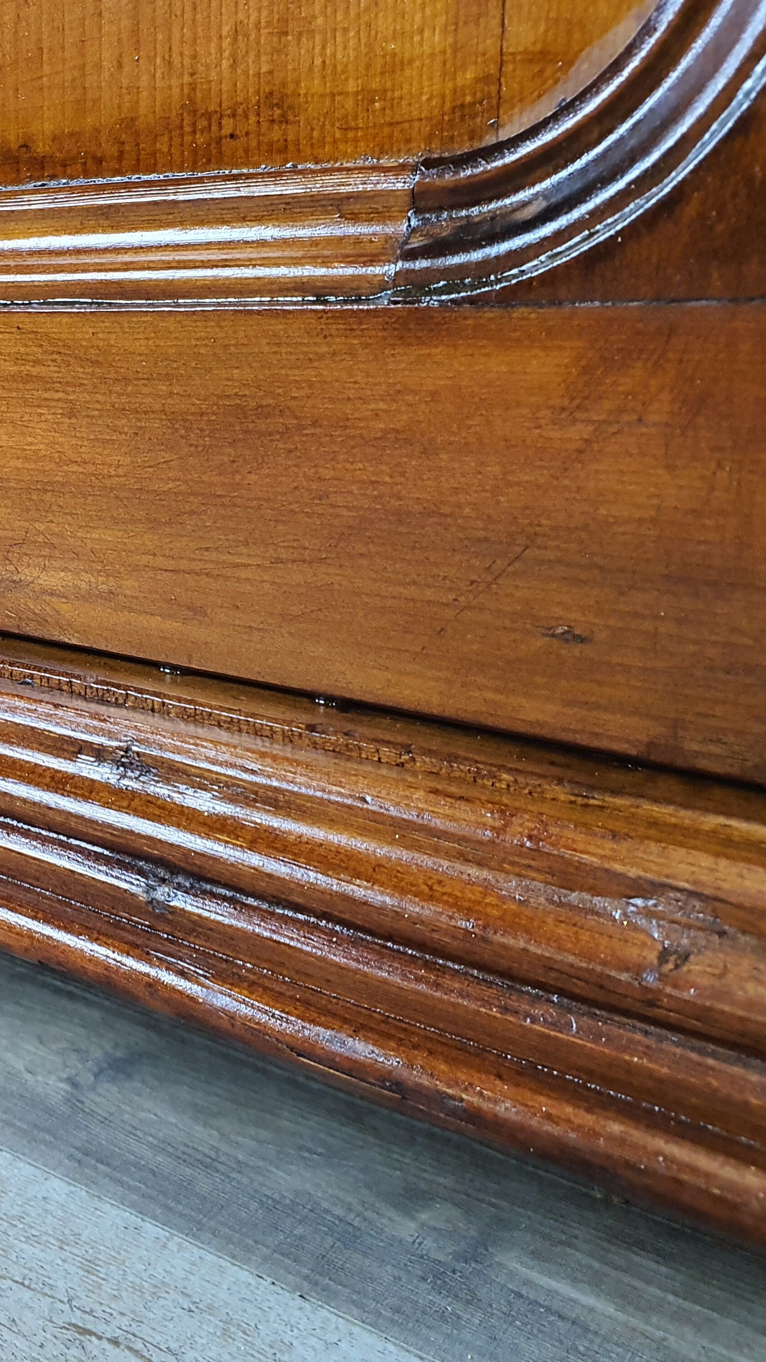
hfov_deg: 29.2
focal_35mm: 38
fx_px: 1372
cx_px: -2
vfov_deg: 52.8
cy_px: 683
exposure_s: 1/50
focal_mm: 4.3
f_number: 2.4
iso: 500
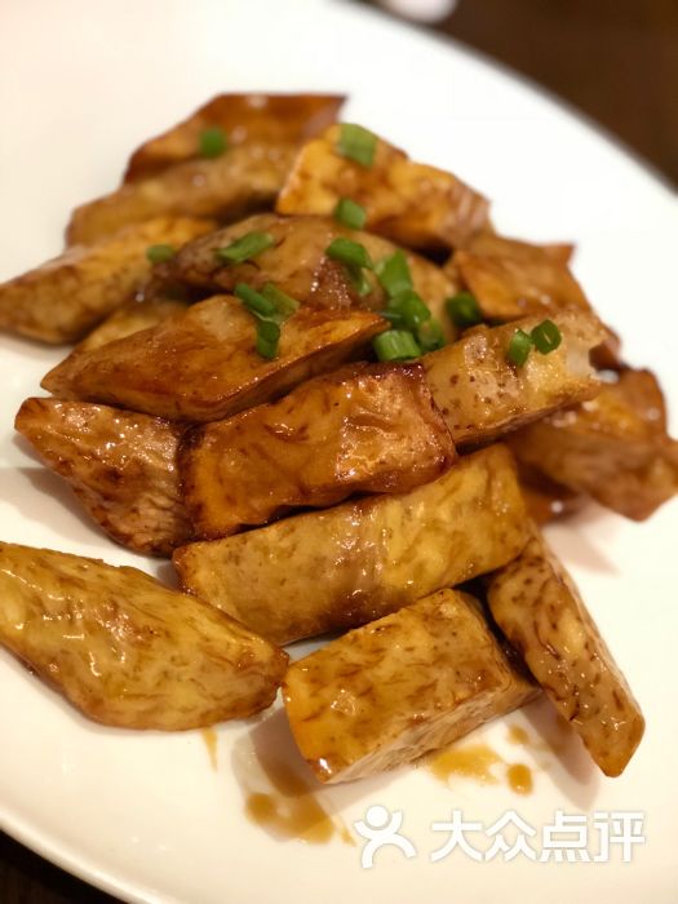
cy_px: 452
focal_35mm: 57
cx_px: 339
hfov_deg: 25.7
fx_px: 1489
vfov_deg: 33.8
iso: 1250
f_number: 2.8
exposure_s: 1/50
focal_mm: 6.6
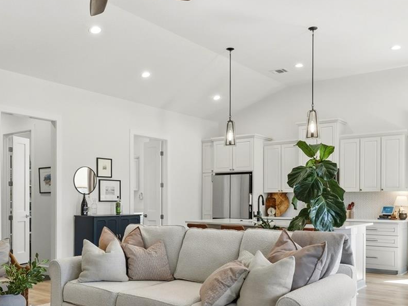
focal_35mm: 35
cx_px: 202
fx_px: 413
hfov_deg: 52.6
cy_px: 205
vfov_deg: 40.2
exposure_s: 1/100
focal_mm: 14
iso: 400
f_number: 9
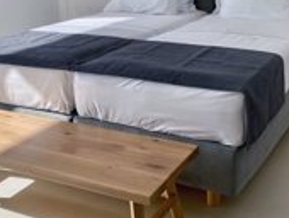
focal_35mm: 55
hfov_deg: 34.8
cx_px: 165
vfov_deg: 26.3
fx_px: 460
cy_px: 58
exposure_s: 1/839
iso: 32
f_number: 1.8
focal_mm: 4.25
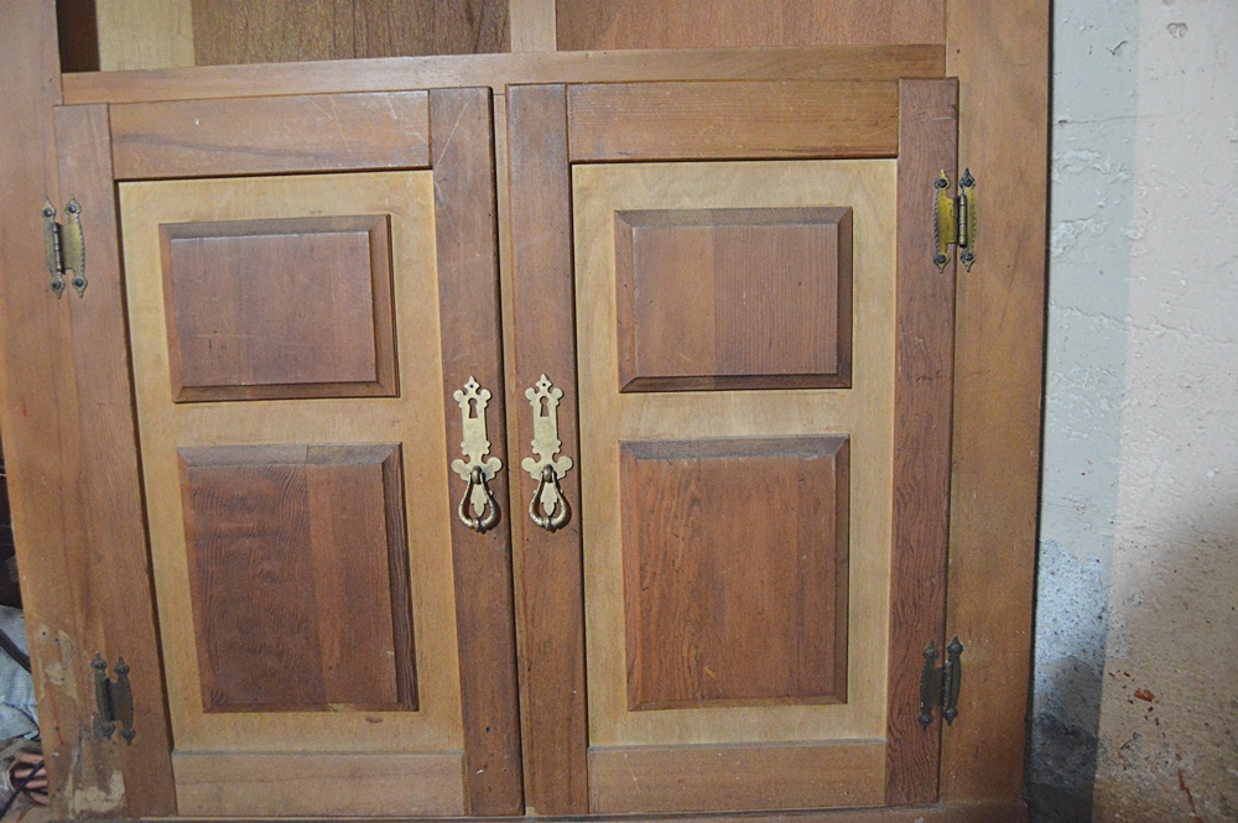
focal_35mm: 27
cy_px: 412
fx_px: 928
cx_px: 619
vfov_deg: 47.9
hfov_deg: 67.4
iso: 3200
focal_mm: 18
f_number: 3.5
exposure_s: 1/50
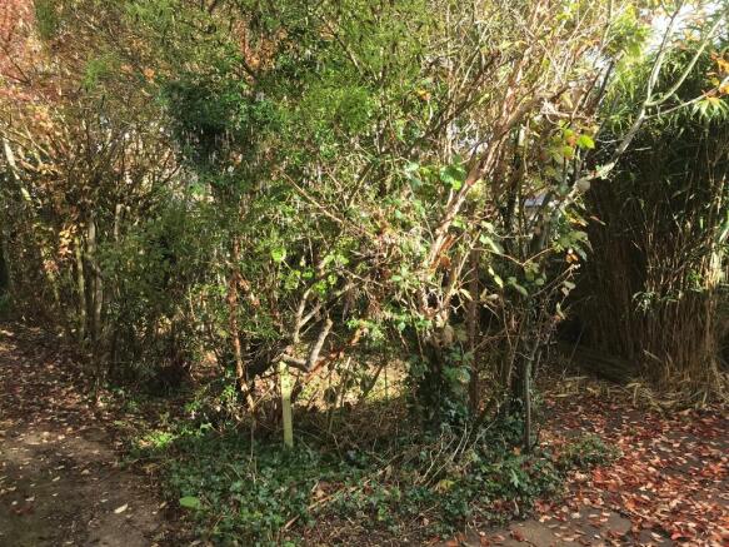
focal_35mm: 28
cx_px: 364
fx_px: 590
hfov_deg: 63.5
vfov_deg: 49.7
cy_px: 274
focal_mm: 3.99
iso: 20
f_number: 1.8
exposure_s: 1/391
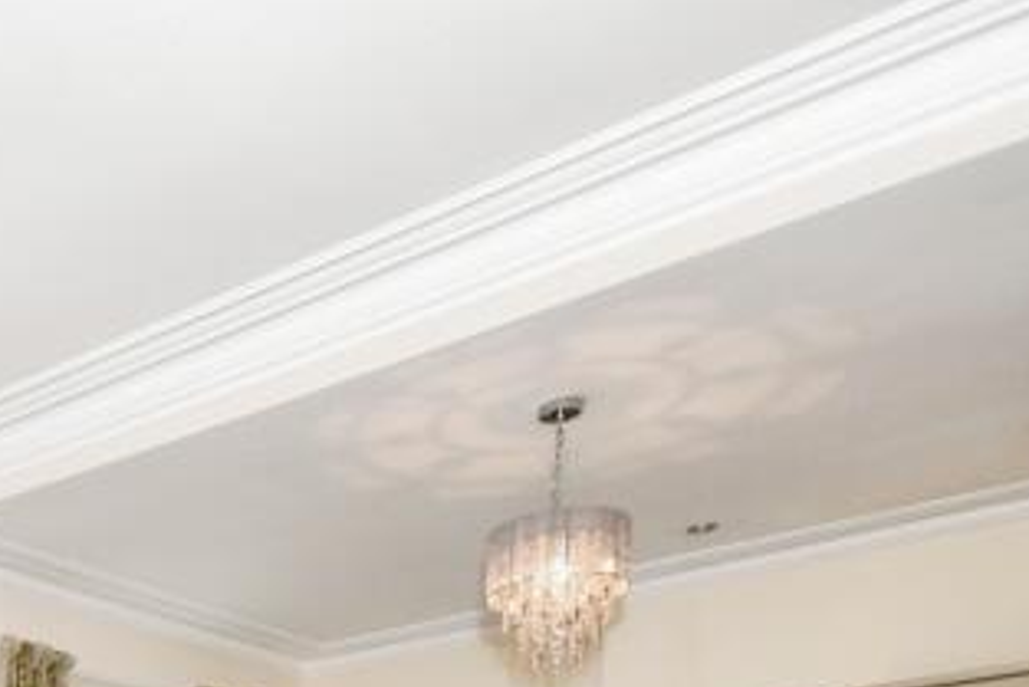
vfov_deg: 22.8
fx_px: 1401
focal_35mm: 49
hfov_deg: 32.6
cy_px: 1011
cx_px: -233
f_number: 8
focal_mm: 10
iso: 400
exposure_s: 1/30
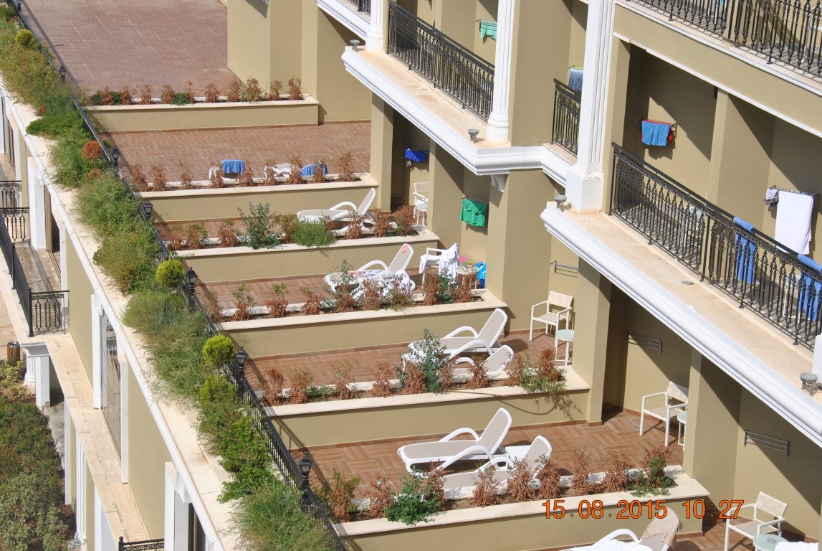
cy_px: 276
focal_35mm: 78
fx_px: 1783
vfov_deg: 17.5
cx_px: 411
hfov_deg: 26.0
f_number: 9
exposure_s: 1/320
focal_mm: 52
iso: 100
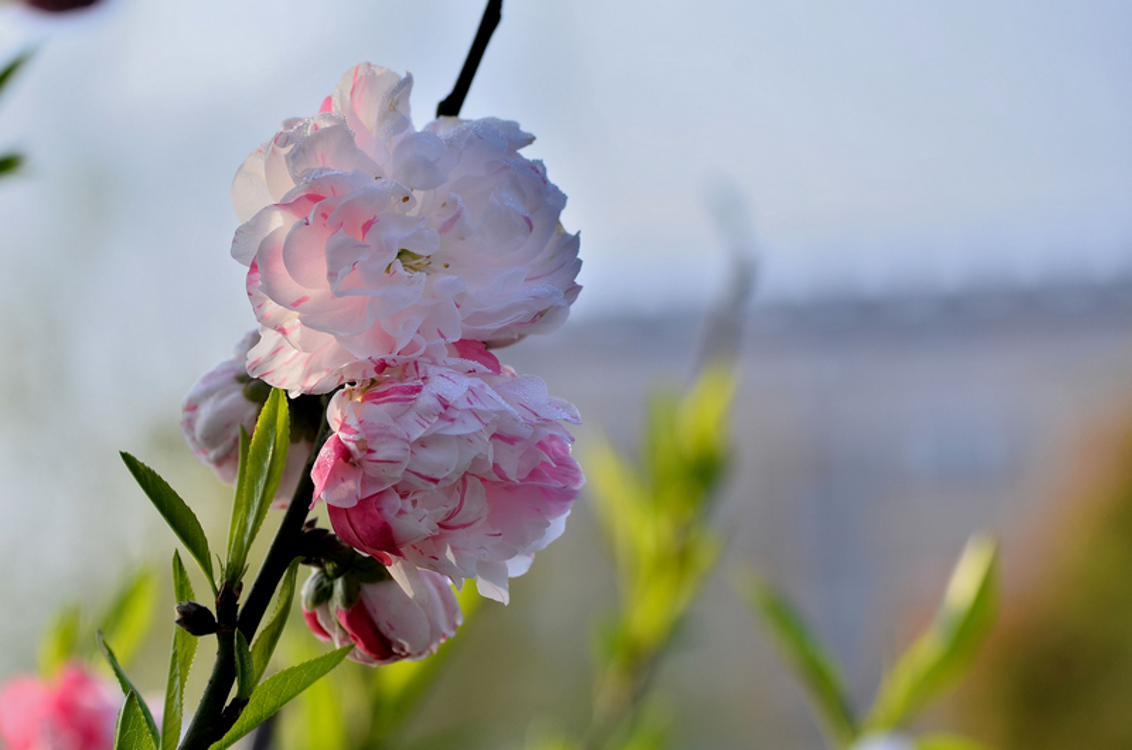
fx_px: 4237
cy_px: 375
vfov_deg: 10.1
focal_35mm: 135
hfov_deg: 15.2
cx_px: 566
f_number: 8
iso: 100
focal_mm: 90
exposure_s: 1/250
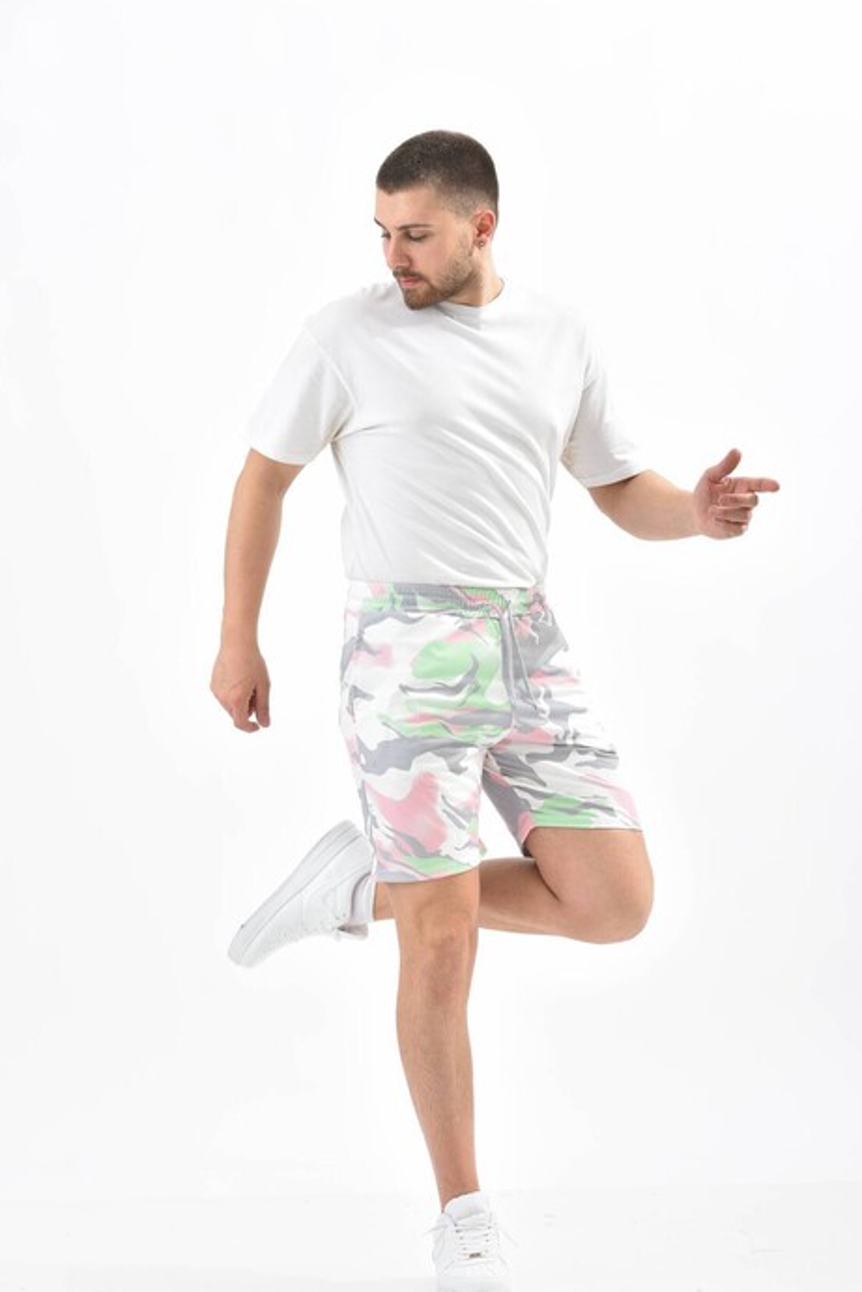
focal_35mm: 76
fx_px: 2728
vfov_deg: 26.6
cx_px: 443
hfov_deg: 18.0
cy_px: 690
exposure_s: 1/160
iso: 100
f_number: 7.1
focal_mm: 70
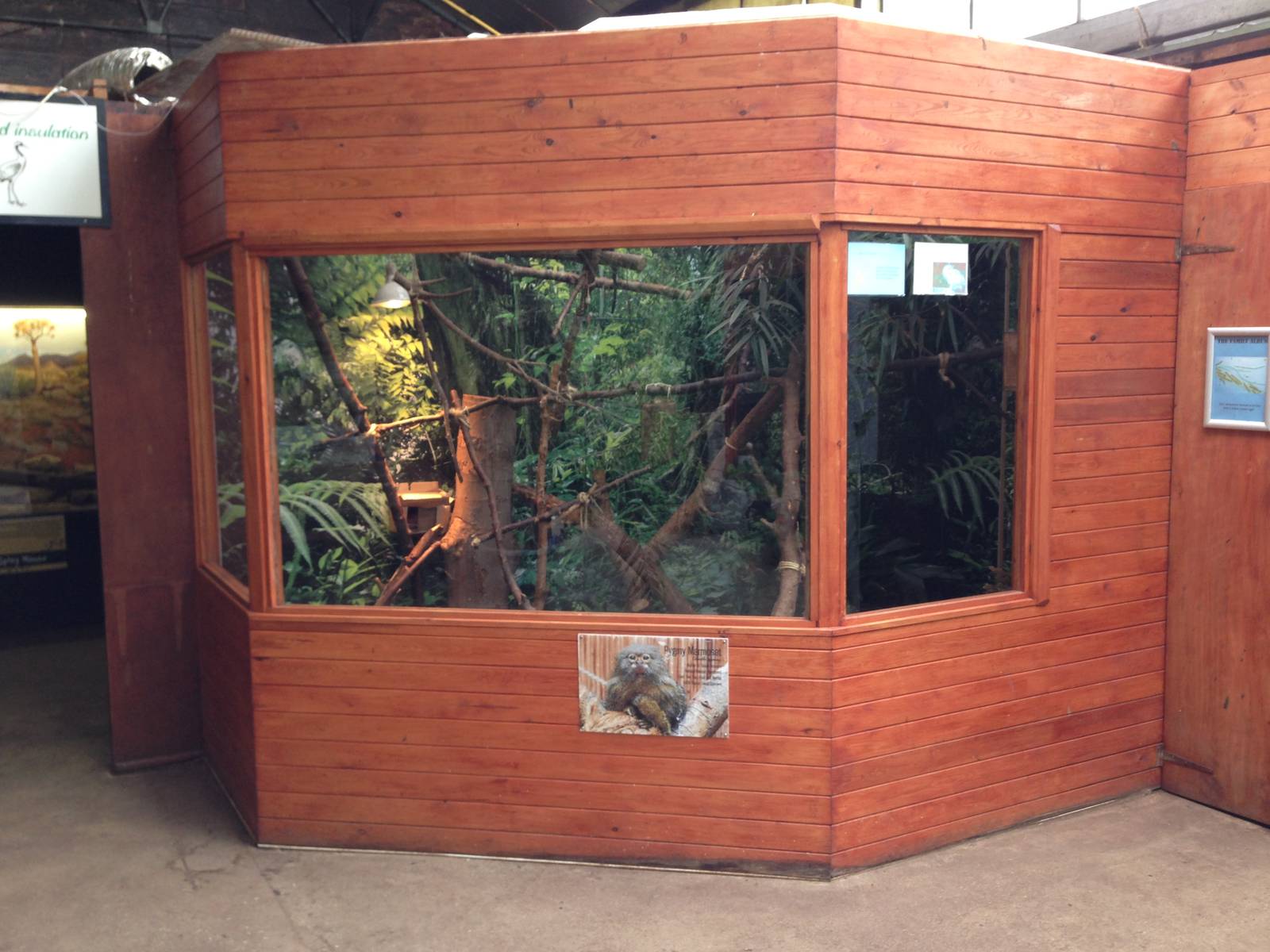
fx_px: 1211
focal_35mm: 33
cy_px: 476
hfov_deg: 55.4
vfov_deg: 42.9
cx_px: 635
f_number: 2.4
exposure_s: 1/20
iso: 50
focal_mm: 4.12
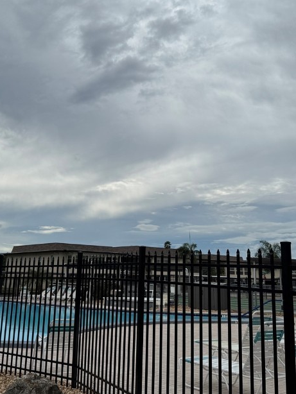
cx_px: 136
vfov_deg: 46.8
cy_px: 184
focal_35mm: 40
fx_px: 456
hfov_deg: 36.0
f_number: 1.78
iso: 64
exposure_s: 1/12346
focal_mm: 6.76
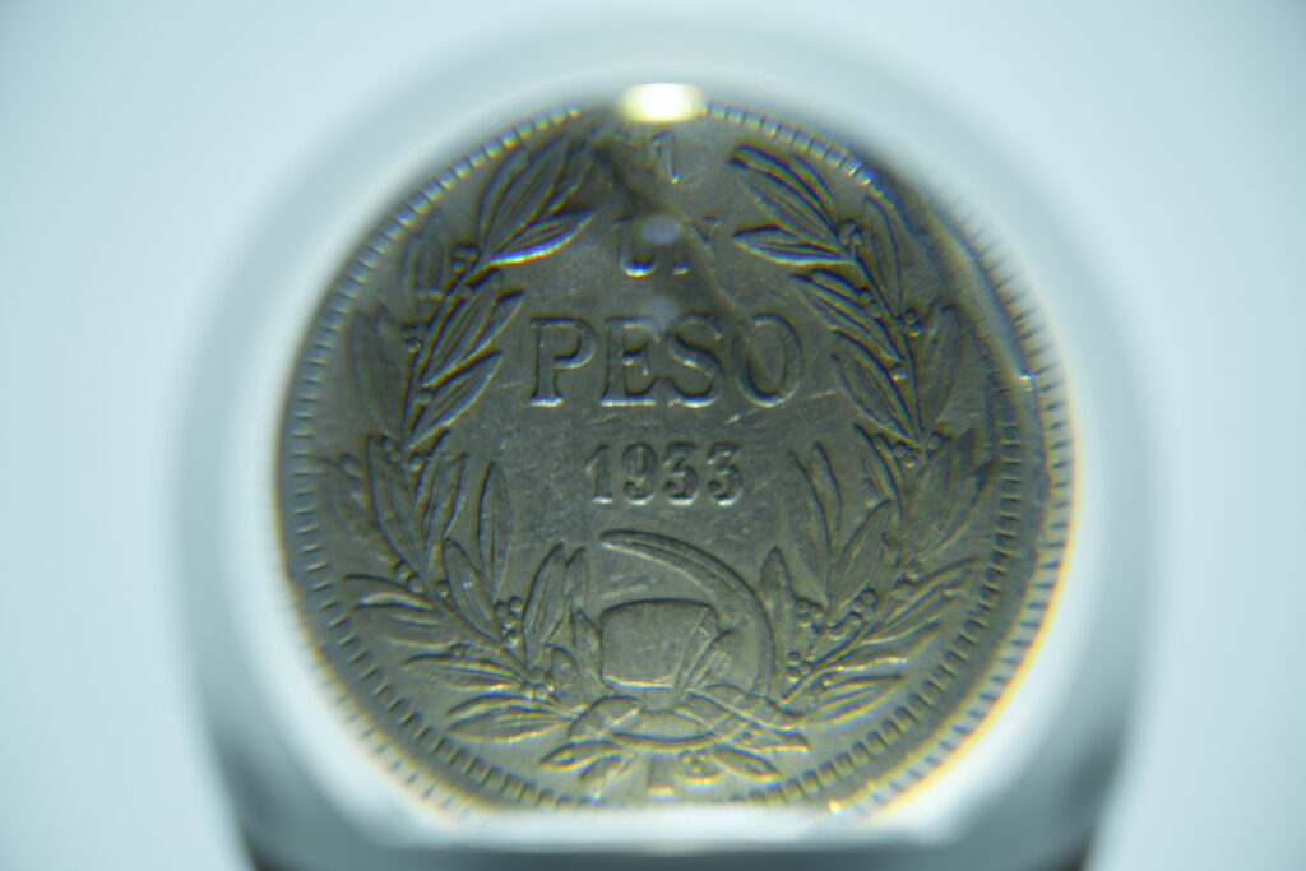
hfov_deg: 27.0
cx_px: 653
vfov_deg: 18.2
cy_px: 436
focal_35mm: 75
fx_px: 2721
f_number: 3.5
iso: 100
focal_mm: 50
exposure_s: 1/125
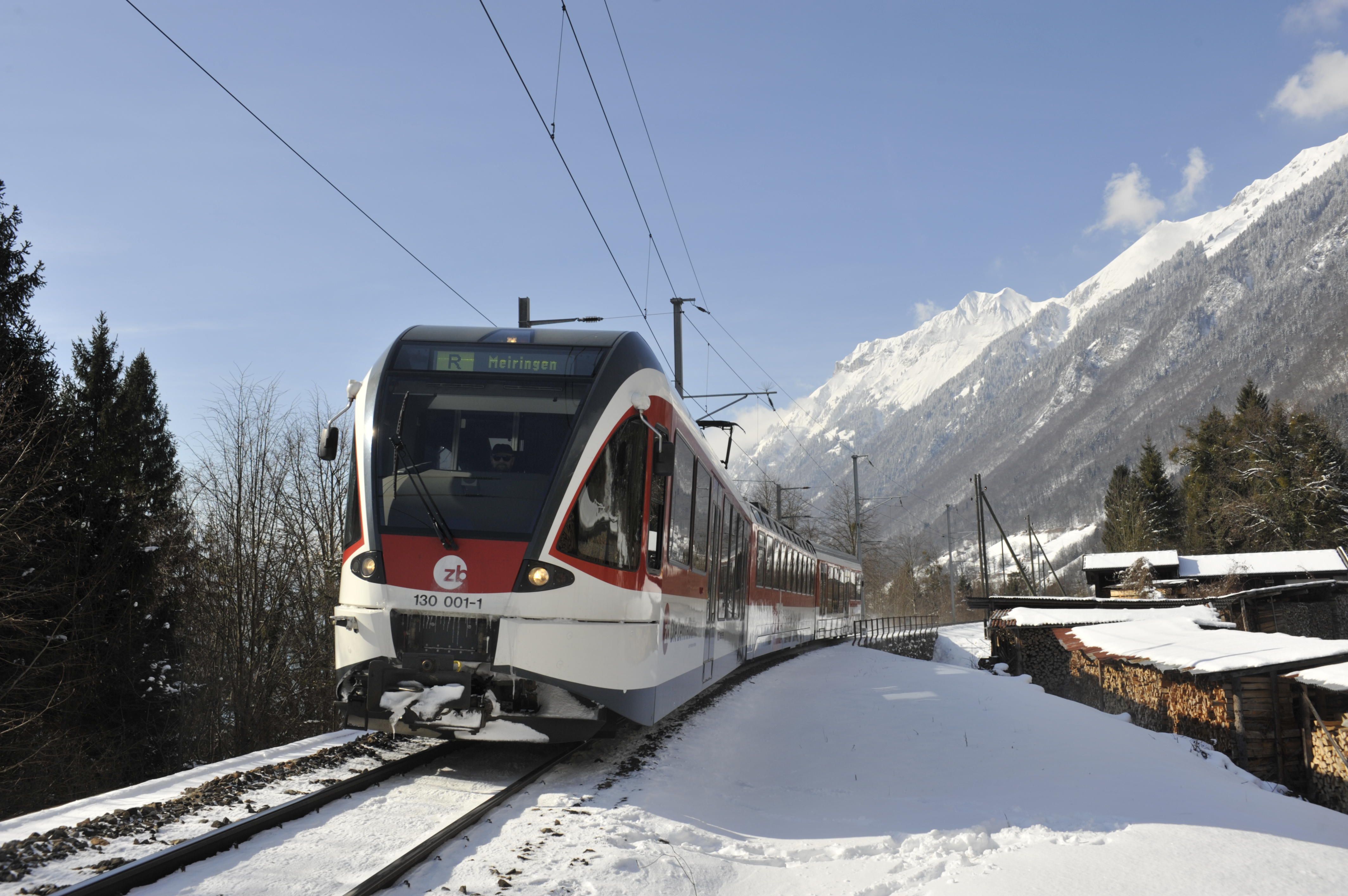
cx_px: 674
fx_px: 1272
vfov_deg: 38.8
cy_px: 448
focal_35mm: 34
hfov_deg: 55.8
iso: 320
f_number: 9
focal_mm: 34
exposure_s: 1/1000
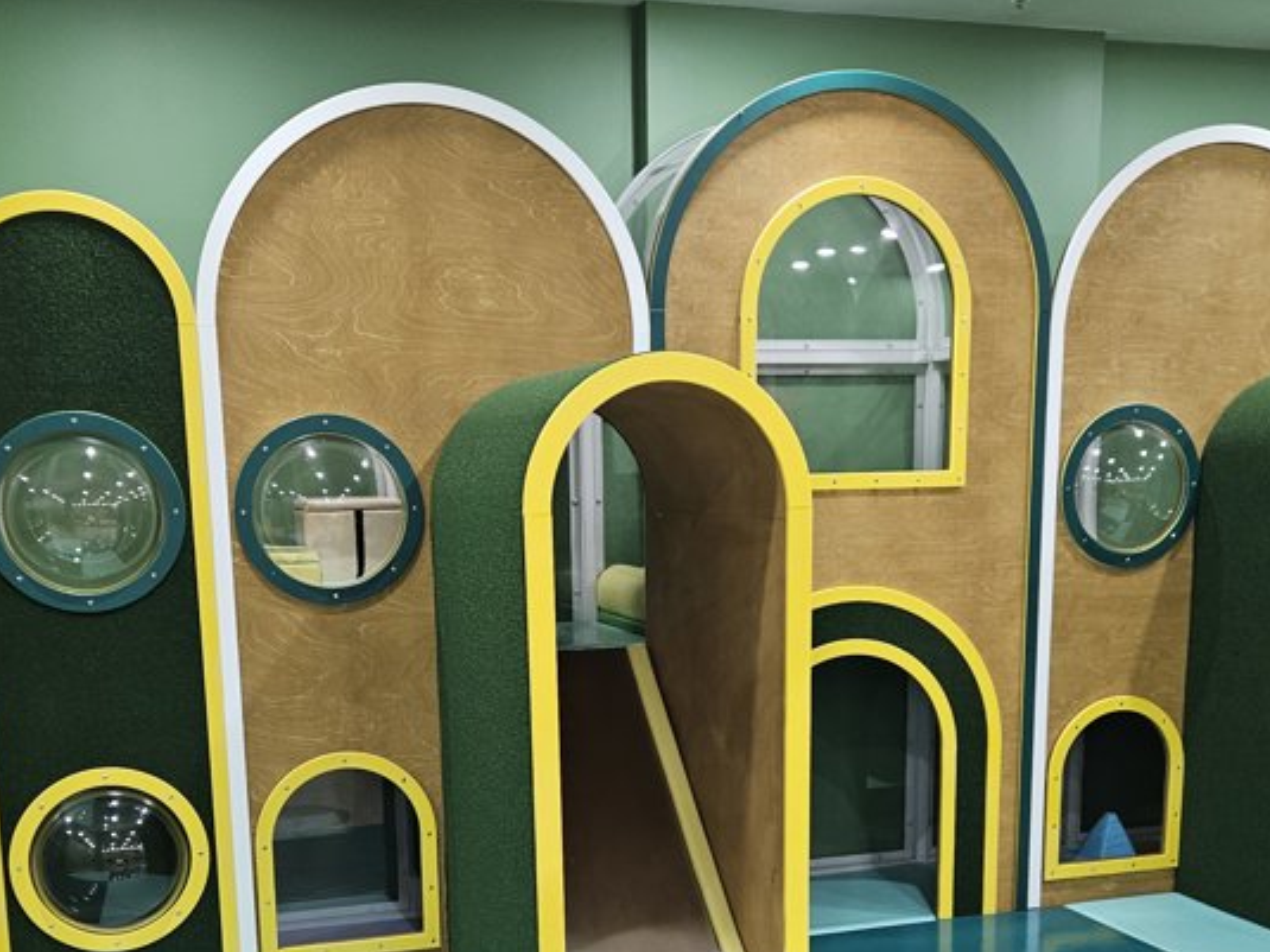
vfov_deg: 32.6
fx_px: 1577
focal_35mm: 43
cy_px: 767
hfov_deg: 43.9
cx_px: 641
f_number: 1.8
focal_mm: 5.4
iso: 320
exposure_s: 1/100
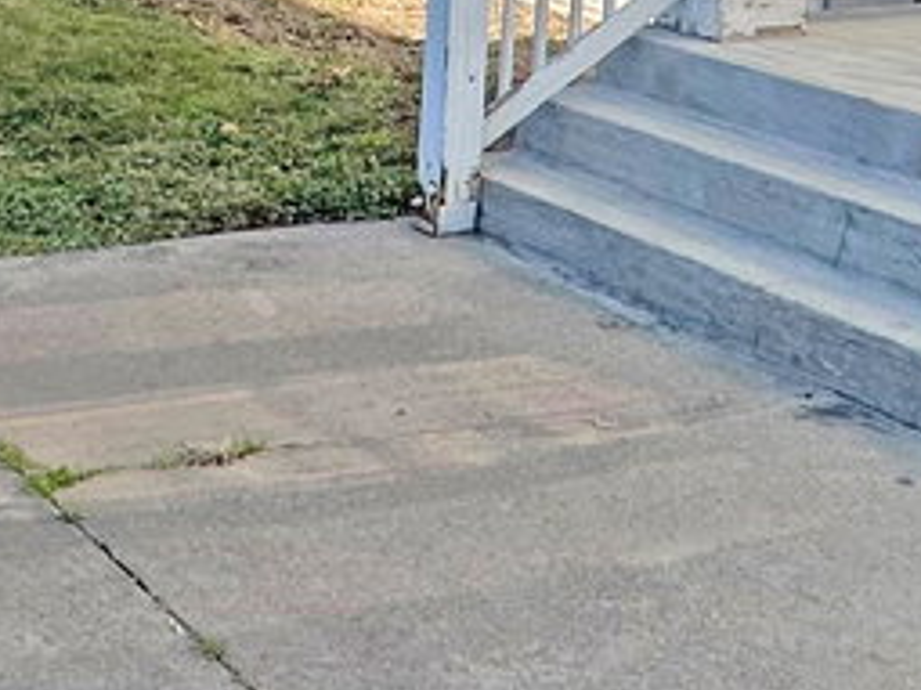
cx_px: 621
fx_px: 2101
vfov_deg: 16.3
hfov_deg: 24.6
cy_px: -470
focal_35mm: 79
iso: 50
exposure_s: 1/2817
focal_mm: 2.22
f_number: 2.2
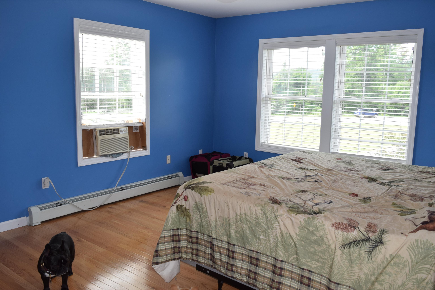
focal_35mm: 32
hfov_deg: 59.5
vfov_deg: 41.7
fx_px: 381
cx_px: 218
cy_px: 145
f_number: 5.6
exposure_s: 1/125
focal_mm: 21
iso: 450
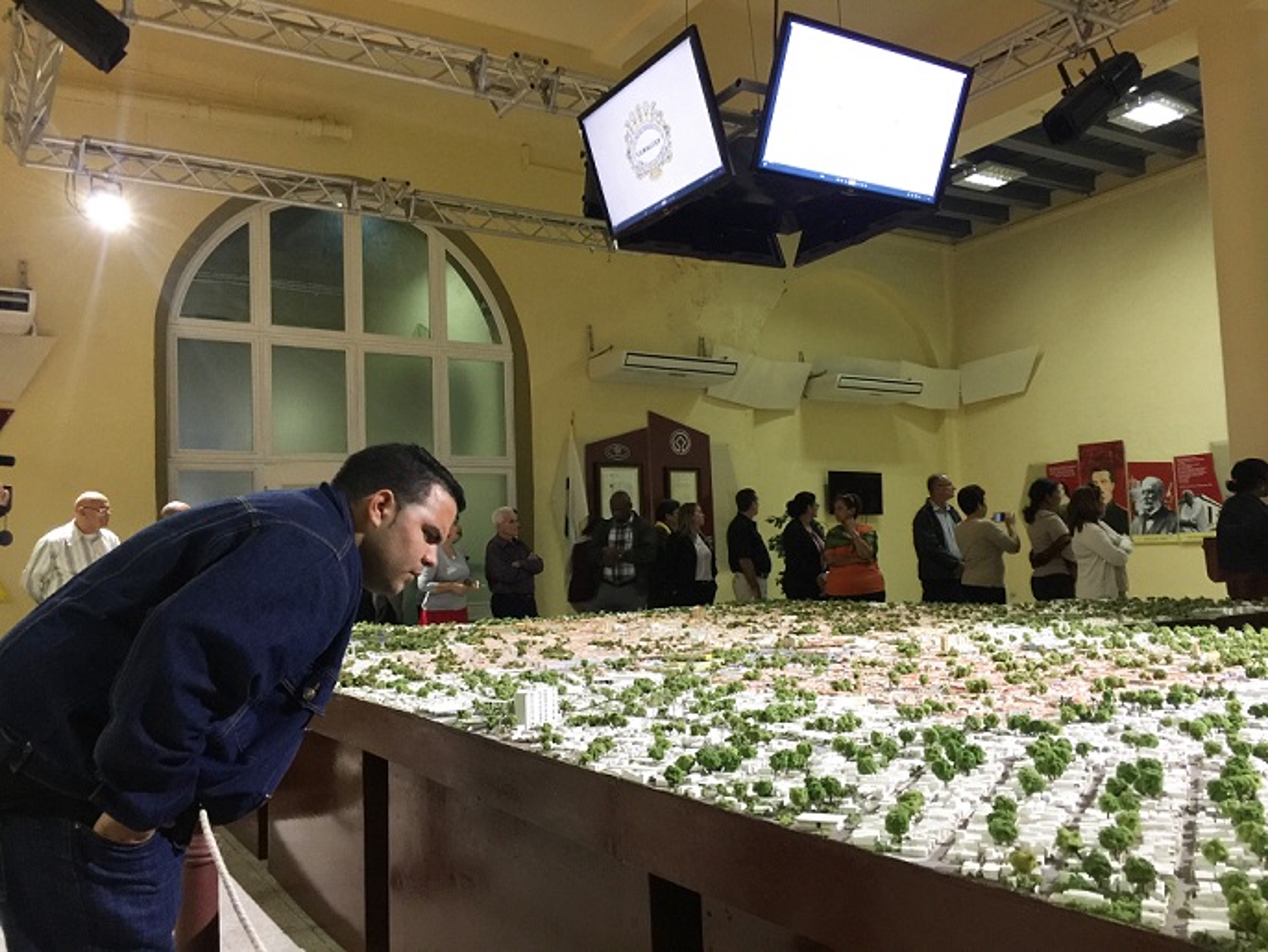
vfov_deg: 48.3
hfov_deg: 61.6
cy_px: 476
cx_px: 634
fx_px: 1063
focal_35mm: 29
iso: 100
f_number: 2.2
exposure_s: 1/10
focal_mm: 4.15
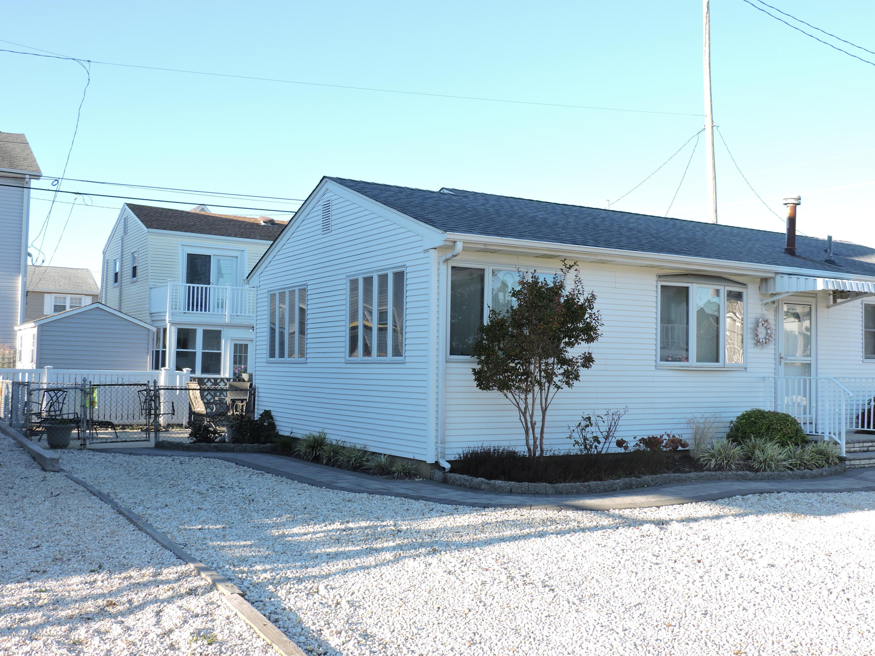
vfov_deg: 40.7
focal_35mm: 35
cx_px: 438
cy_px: 328
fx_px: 885
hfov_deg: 52.6
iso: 100
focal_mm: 6.2
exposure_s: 1/250
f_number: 3.3
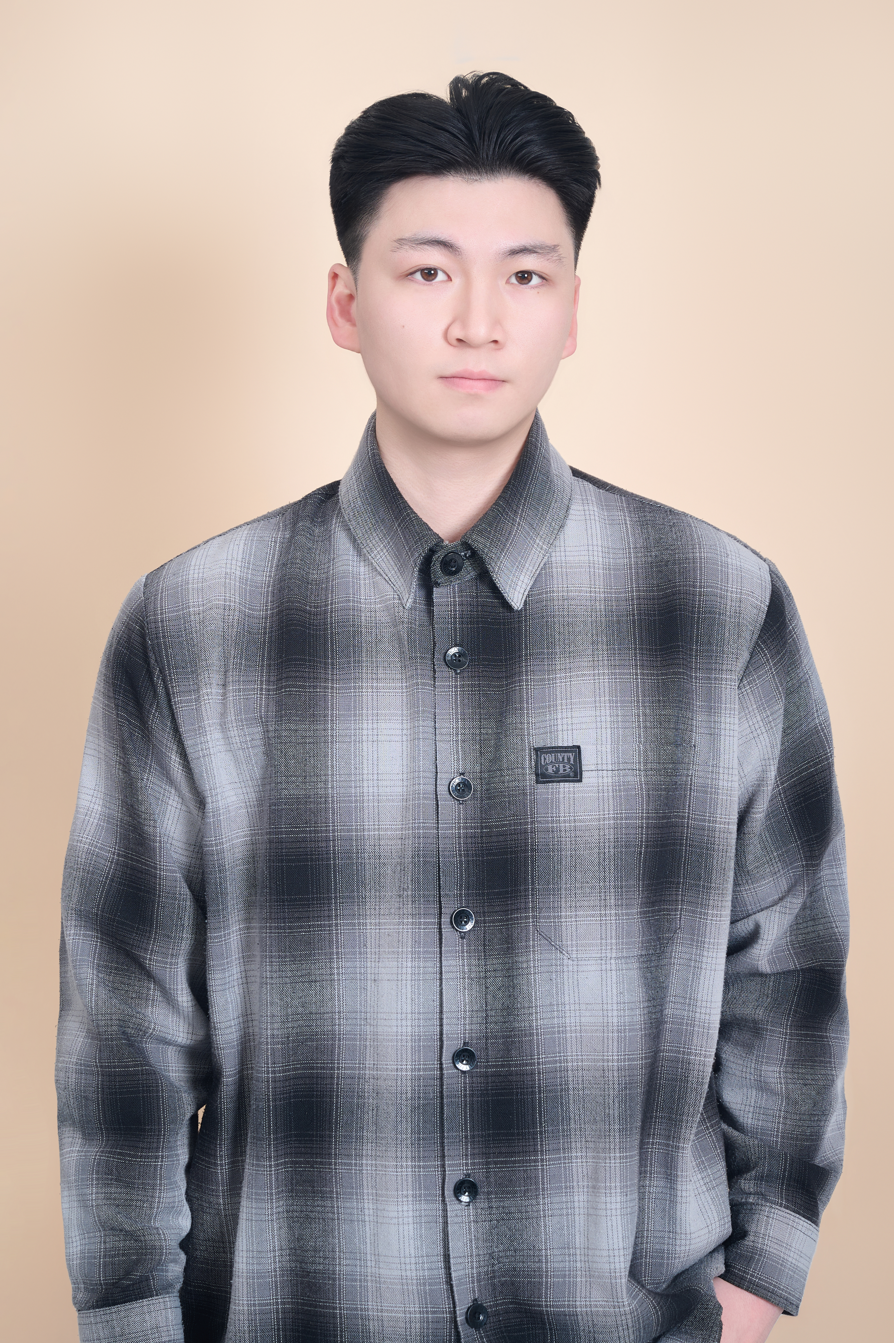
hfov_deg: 19.4
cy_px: 672
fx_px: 2611
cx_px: 447
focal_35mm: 70
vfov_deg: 28.9
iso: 160
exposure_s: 1/160
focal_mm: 70
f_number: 8
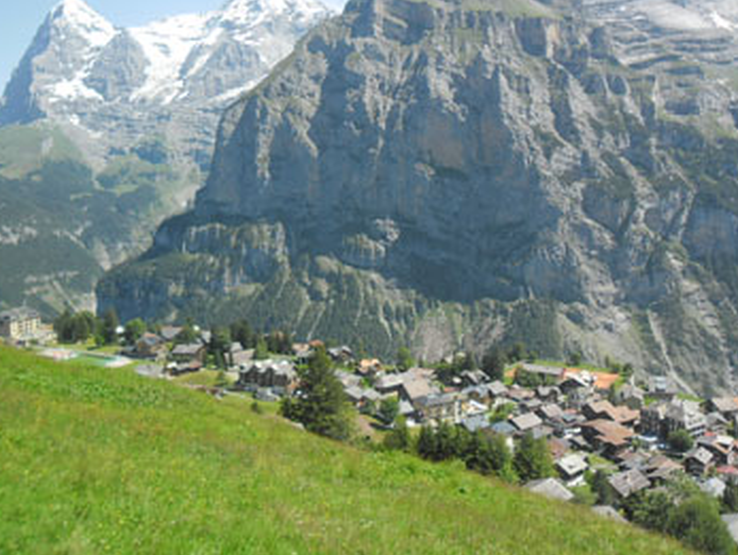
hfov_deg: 52.5
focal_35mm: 35
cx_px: 396
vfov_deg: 40.4
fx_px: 747
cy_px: 200
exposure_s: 1/449
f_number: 3.5
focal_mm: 4.9
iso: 80
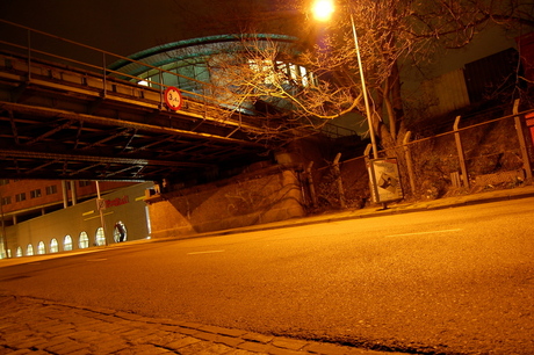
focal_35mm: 27
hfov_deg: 67.4
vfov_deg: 47.9
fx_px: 400
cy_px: 178
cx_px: 267
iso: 200
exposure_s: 4
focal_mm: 18
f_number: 4
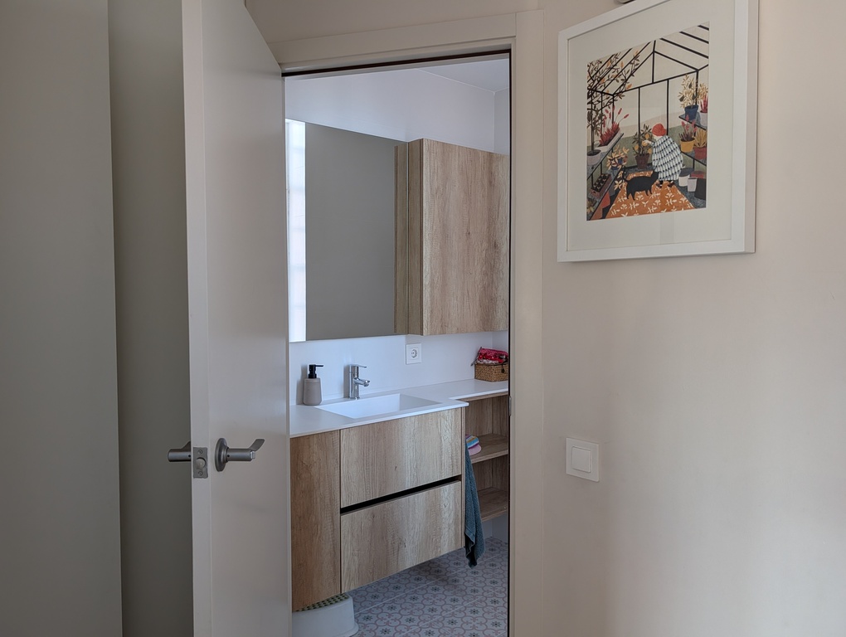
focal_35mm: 24
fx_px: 587
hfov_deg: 71.5
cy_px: 318
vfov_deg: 56.9
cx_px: 423
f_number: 1.68
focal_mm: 6.9
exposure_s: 1/35.1
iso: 17
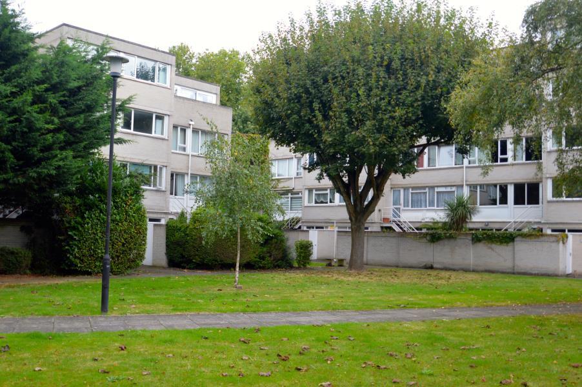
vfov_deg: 36.8
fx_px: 582
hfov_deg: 53.2
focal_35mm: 36
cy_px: 194
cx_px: 291
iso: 125
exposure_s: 1/125
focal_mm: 24
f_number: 4.5
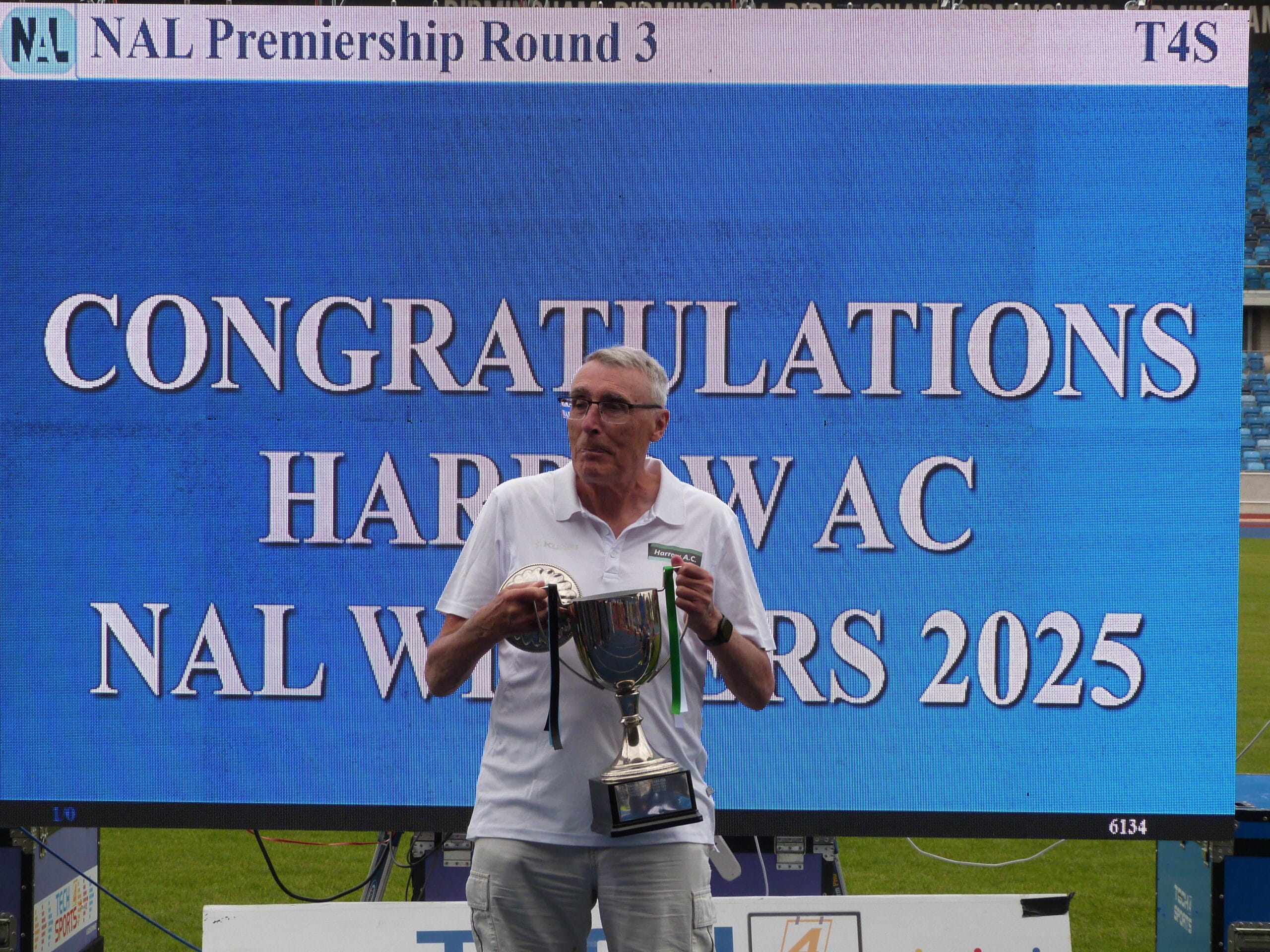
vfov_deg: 14.1
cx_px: 635
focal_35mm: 105
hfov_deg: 18.7
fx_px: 3852
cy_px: 476
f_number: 4
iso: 160
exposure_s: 1/250
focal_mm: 19
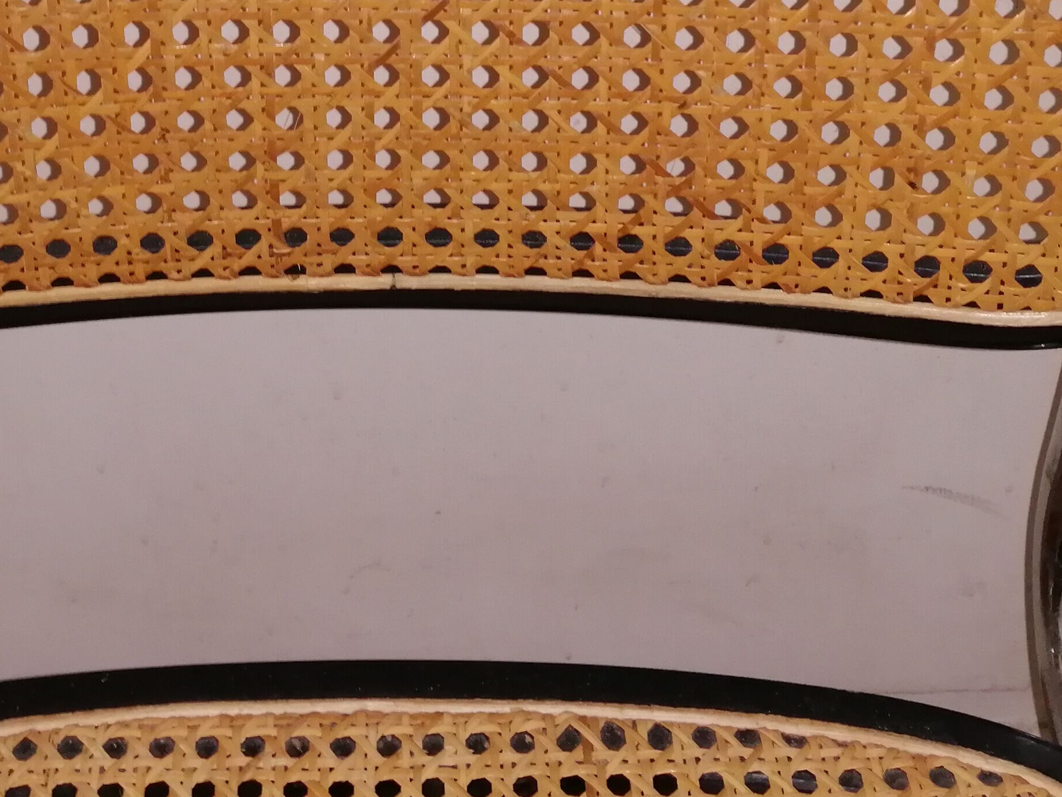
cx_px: 415
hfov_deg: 32.6
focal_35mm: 59
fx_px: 1810
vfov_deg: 23.2
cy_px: -91
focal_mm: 3.62
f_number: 1.8
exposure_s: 1/33.3
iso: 100
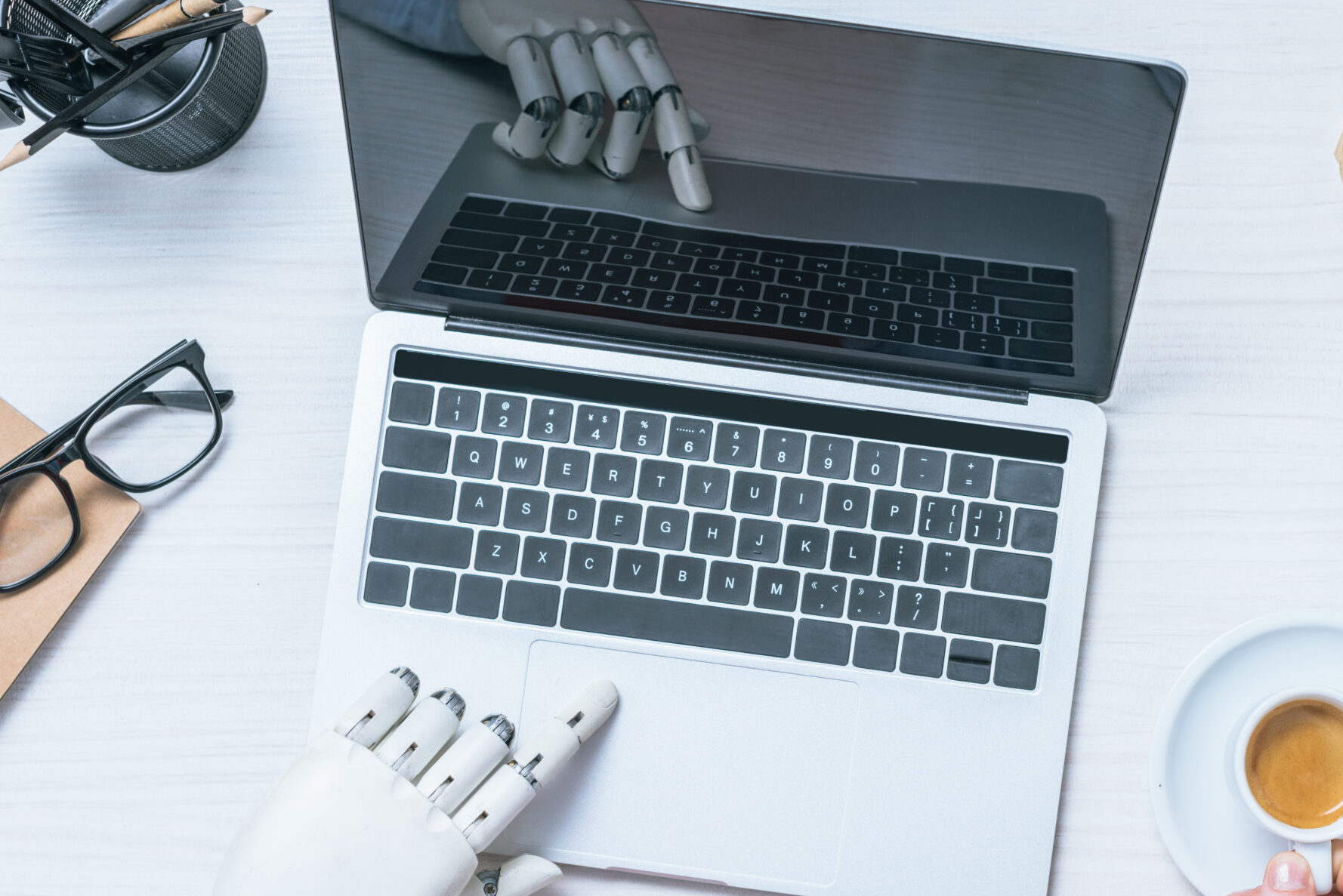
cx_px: 822
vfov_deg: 18.9
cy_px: 520
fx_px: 2687
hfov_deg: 28.0
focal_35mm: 72
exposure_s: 1/200
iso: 160
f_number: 8
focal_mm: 50
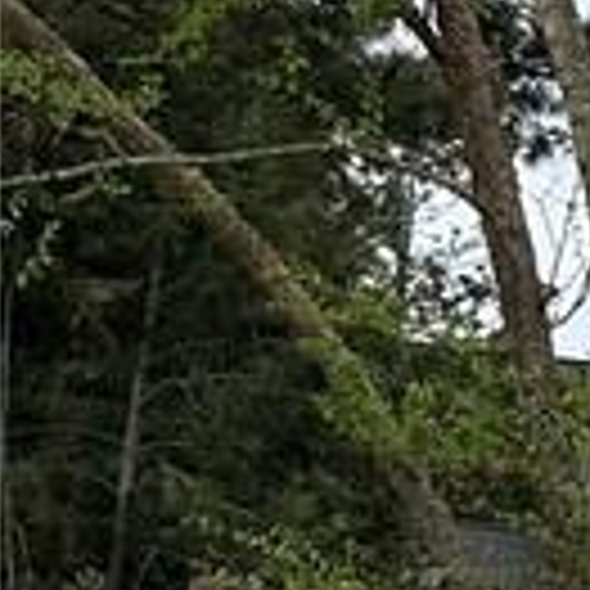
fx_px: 3201
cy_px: 770
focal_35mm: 166
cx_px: 2301
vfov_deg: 10.3
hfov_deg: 7.6
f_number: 1.78
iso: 80
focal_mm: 6.86
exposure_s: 1/5000
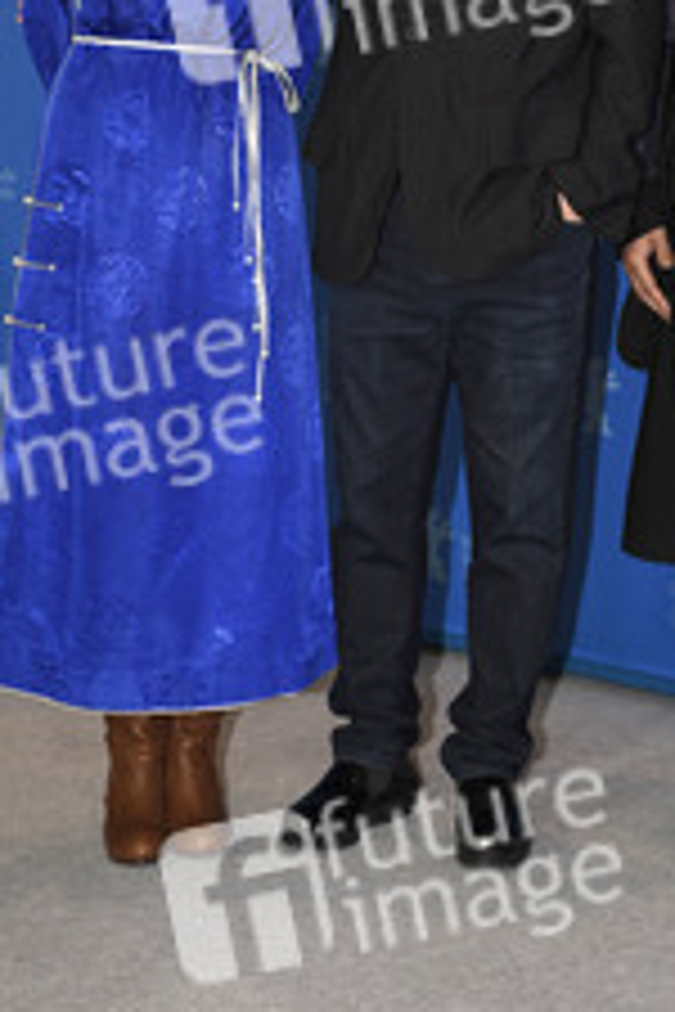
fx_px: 2897
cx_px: 522
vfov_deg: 19.6
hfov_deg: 13.2
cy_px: 202
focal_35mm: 103
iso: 800
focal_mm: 58
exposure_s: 1/400
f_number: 3.5
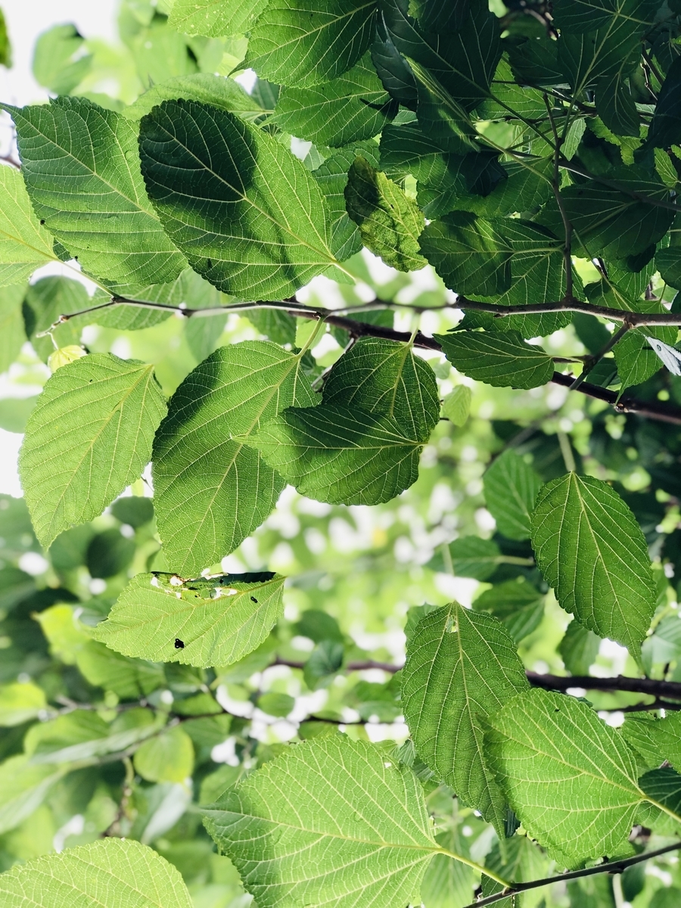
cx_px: 340
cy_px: 454
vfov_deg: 33.8
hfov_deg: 25.7
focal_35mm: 57
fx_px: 1495
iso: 32
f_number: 2.8
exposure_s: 1/120
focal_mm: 6.6
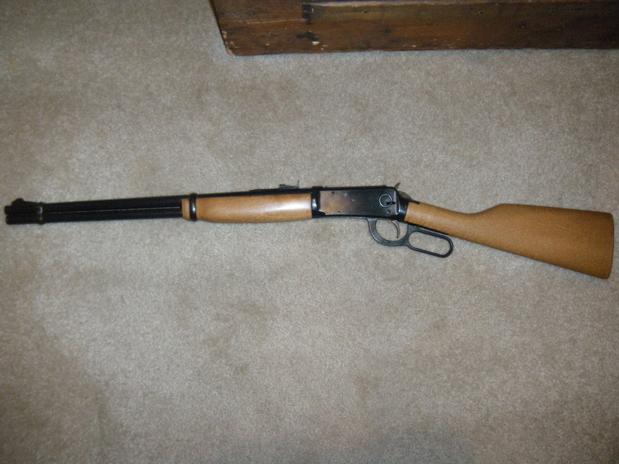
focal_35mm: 35
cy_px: 232
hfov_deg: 52.6
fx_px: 626
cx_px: 310
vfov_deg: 40.7
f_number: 3.8
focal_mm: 5.9
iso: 400
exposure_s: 1/60
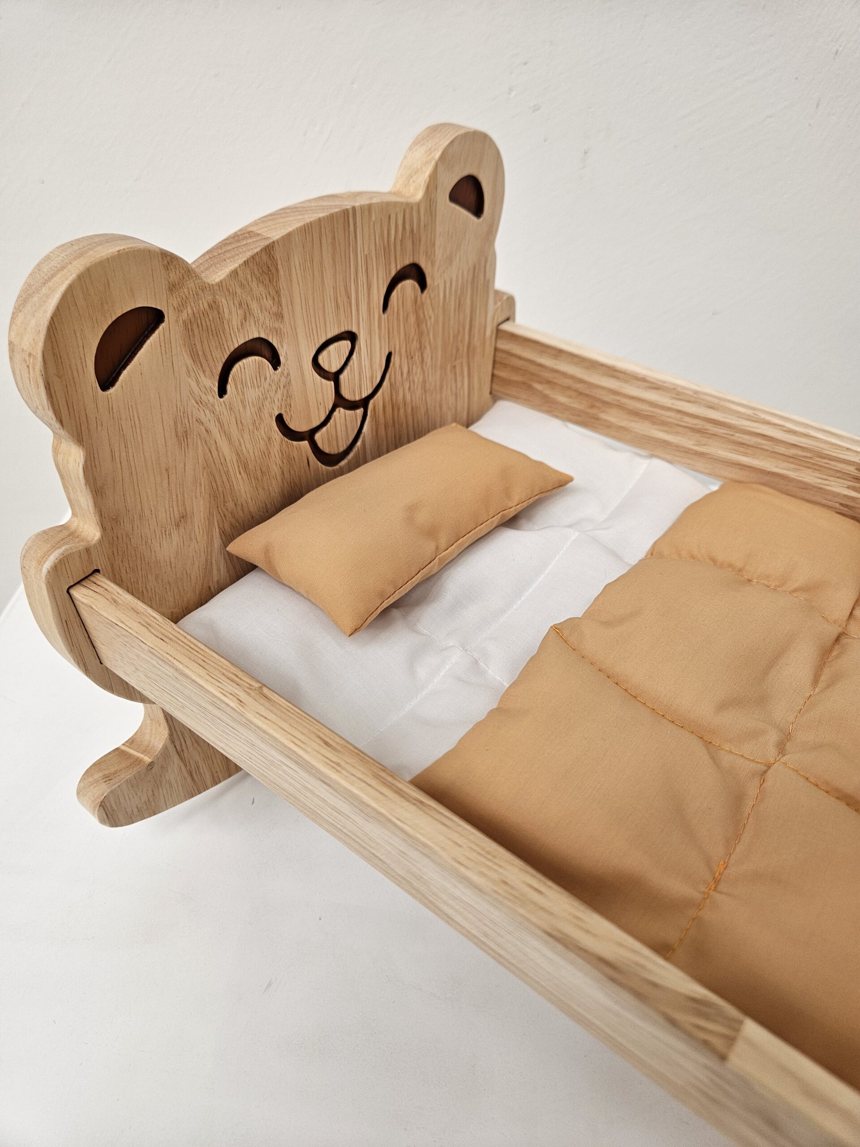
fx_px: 762
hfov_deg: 58.9
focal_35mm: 23
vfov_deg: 73.9
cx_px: 430
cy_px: 574
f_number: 1.8
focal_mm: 5.4
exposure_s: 1/180
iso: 100
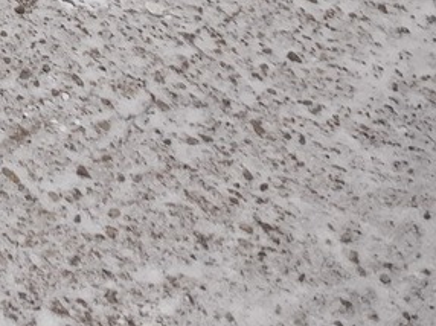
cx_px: -465
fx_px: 1460
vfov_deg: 10.7
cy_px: -481
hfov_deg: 14.0
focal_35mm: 116
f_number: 1.8
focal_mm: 5.54
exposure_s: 1/100
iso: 125
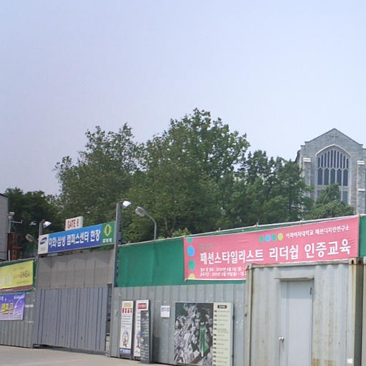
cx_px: 341
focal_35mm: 64
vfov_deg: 26.7
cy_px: 257
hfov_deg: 25.9
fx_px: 766
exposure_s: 1/1250
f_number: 3.5
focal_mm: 5.6
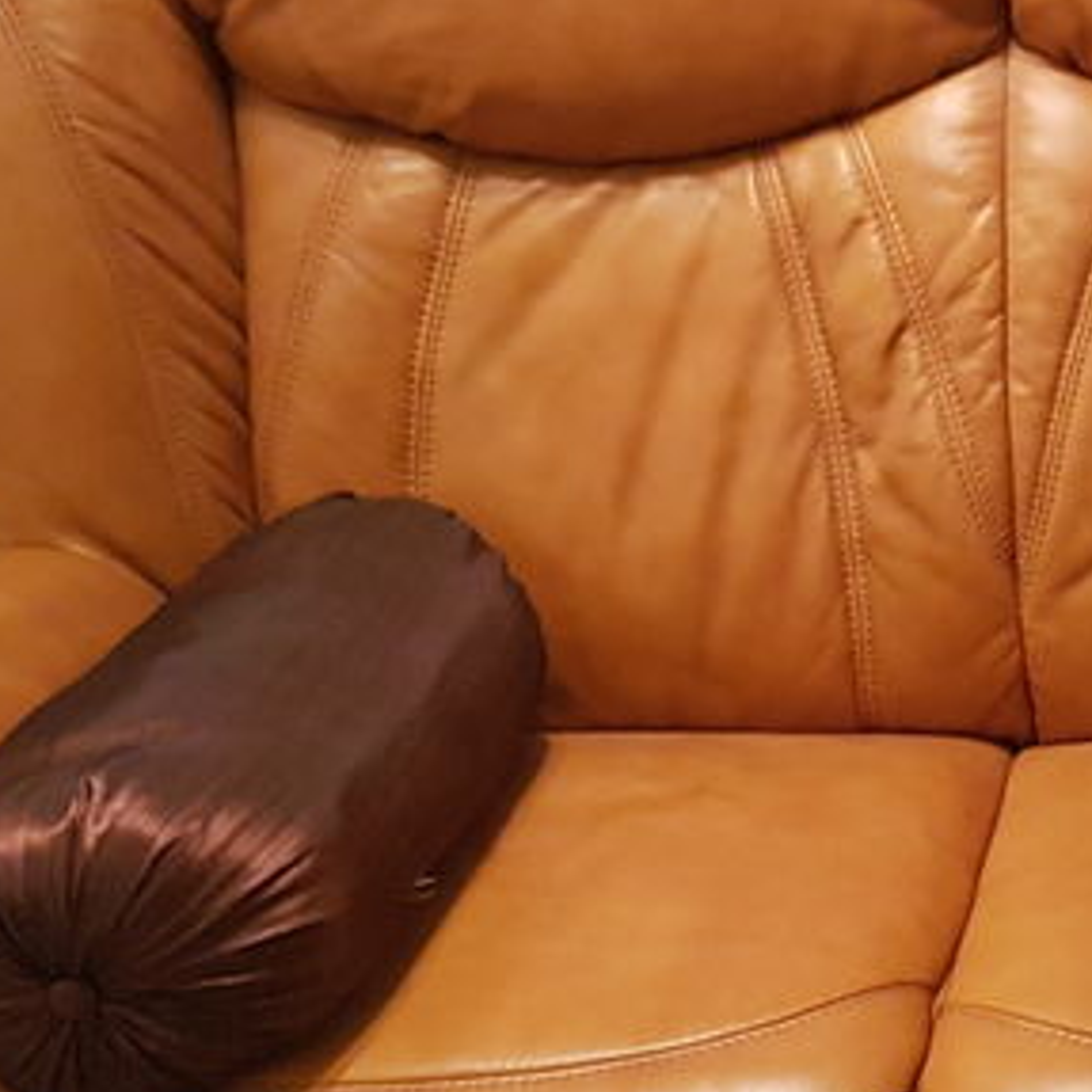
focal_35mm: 80
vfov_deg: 21.6
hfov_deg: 20.1
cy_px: 651
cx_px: 1374
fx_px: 2855
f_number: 1.7
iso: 250
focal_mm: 4.2
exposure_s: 1/14
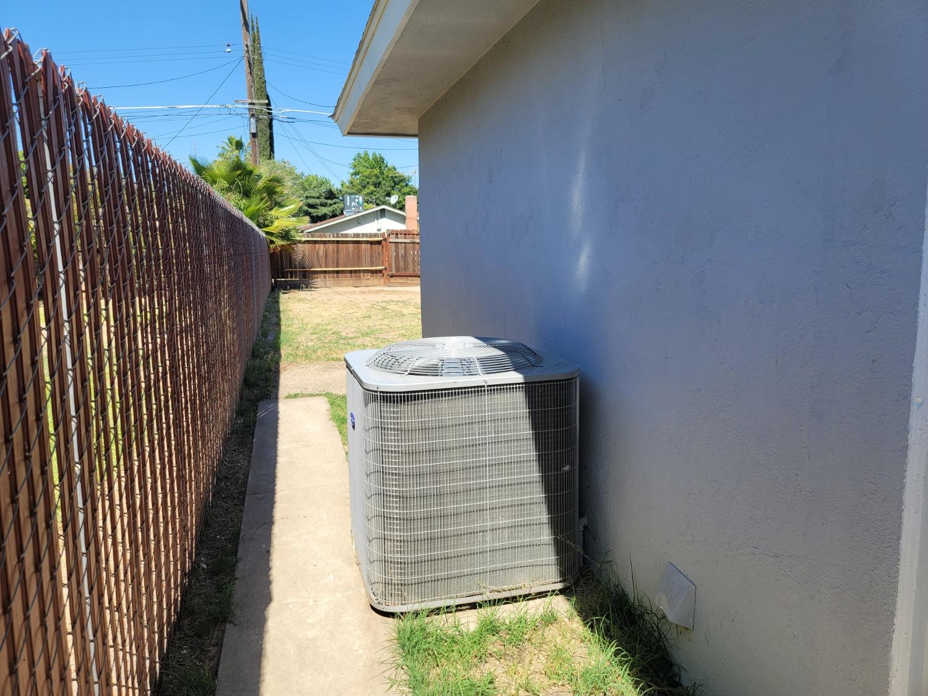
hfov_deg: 69.4
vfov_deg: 54.9
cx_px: 464
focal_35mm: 25
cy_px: 348
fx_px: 670
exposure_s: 1/571
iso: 20
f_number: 1.8
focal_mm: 7
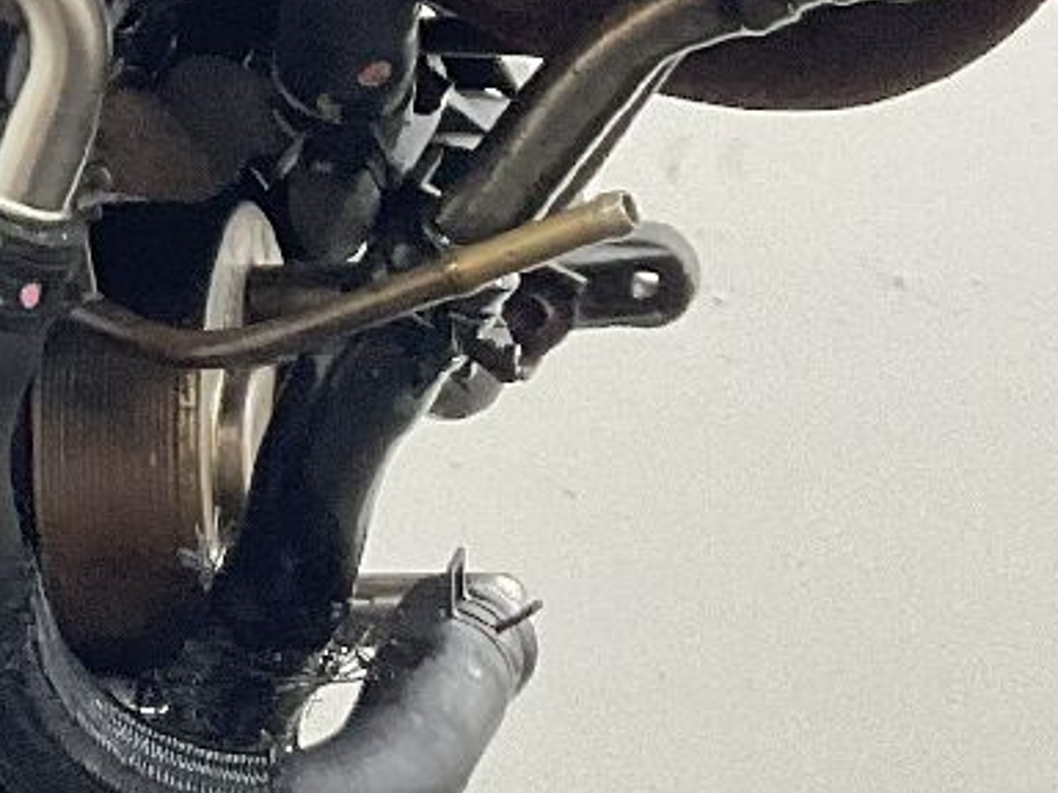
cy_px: 136
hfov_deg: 12.8
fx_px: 4432
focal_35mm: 145
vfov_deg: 10.2
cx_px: -624
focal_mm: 3
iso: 160
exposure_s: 1/50
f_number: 1.8
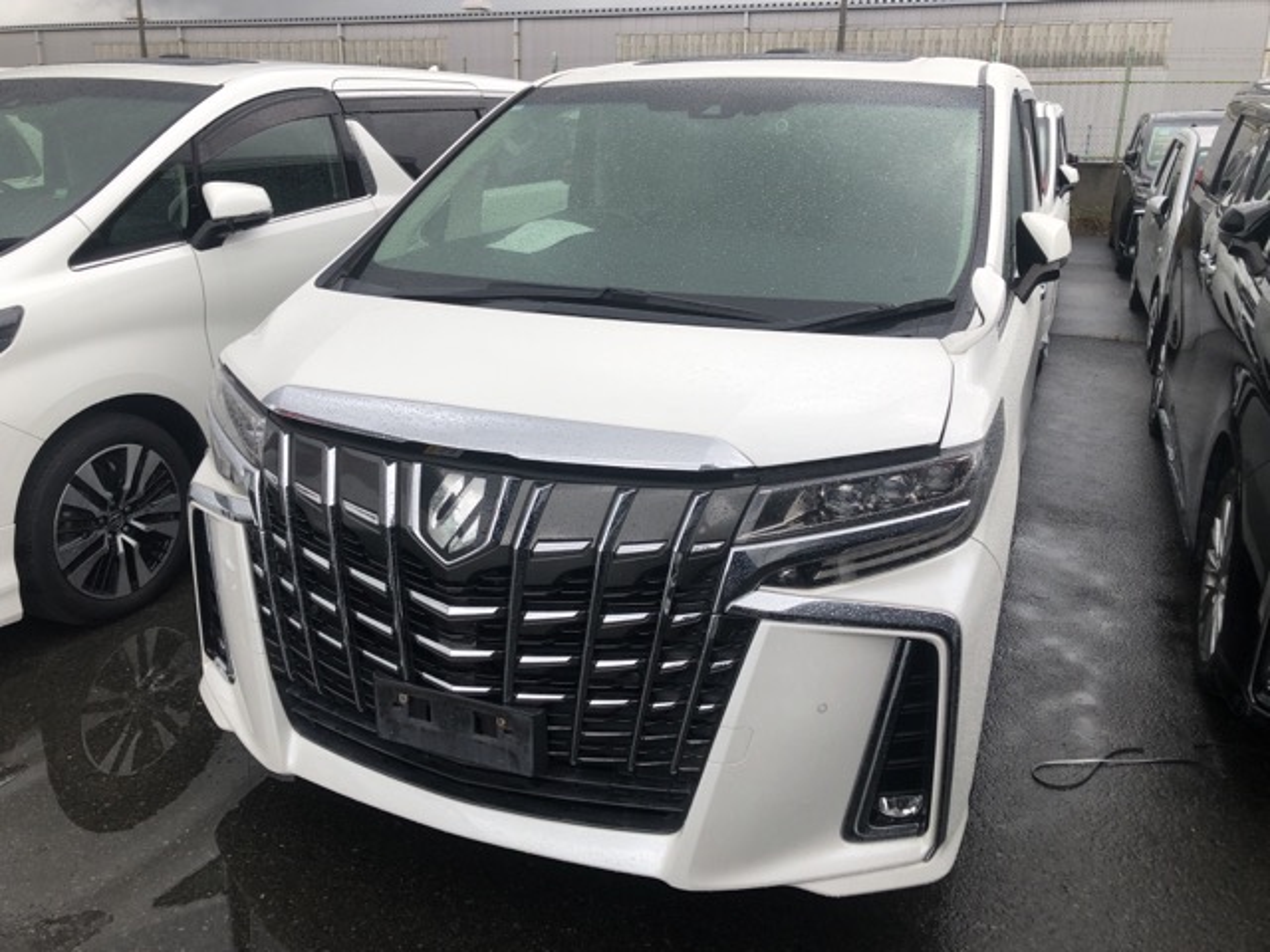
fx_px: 1027
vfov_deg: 49.7
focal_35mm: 28
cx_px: 635
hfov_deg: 63.4
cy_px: 476
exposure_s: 1/163
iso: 20
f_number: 1.8
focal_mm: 3.99
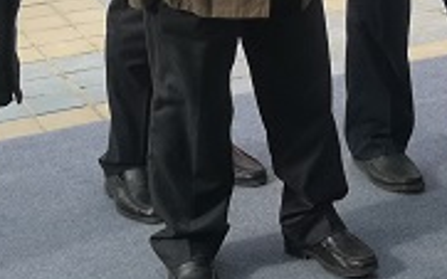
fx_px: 1547
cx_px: 477
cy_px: -263
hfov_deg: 16.0
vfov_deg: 9.7
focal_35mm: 127
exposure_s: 1/641
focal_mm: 4.75
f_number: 1.8
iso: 50
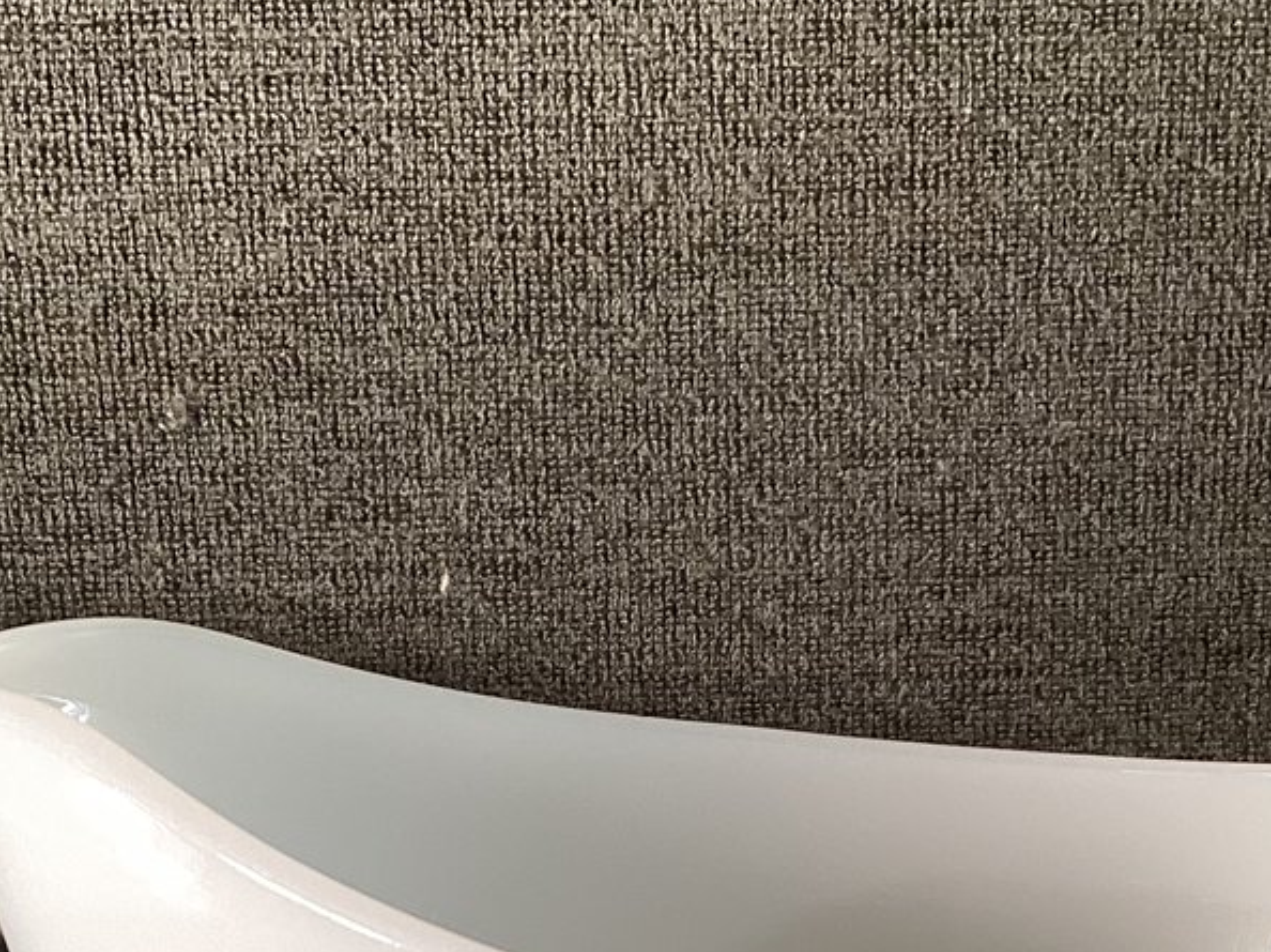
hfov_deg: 24.7
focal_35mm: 79
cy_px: 985
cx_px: 690
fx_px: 2899
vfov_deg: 18.1
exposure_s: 1/50
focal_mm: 3.3
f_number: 2.4
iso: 50
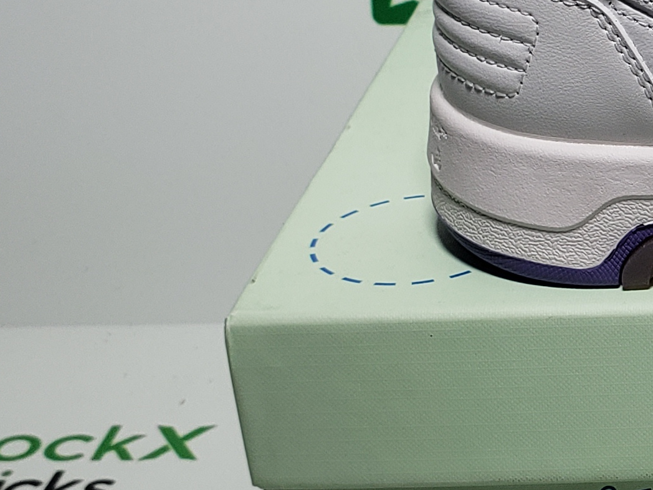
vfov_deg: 14.8
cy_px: 247
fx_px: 1886
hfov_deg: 17.9
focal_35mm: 100
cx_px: 928
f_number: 2.4
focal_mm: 4.3
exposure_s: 1/235
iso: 50
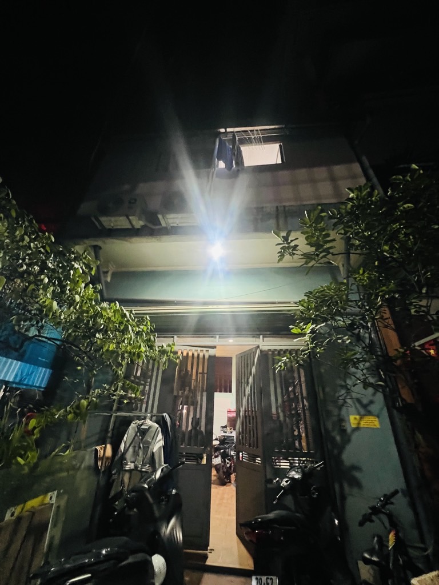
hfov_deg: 89.9
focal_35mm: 13
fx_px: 220
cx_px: 220
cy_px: 292
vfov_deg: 106.2
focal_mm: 1.57
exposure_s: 1/50
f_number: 1.8
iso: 640
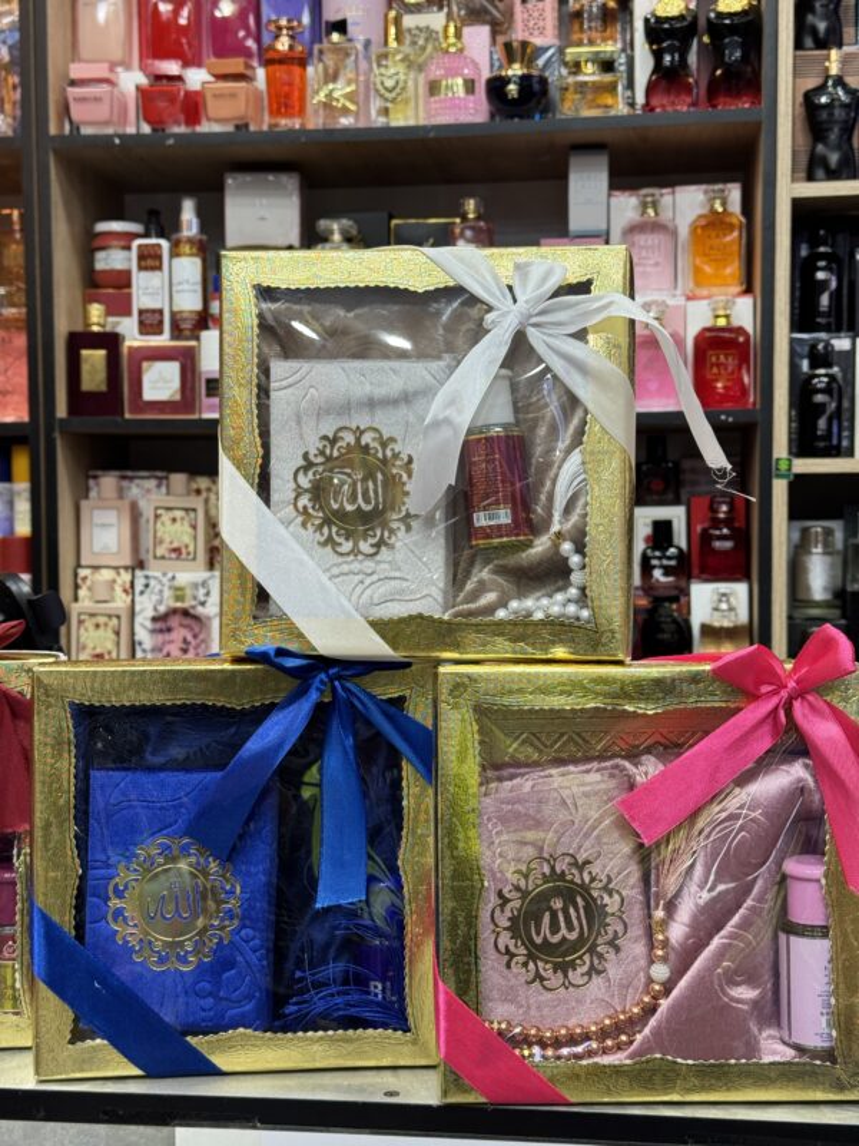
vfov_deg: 39.7
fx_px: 1588
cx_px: 430
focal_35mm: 48
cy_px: 573
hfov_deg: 30.3
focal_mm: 6.76
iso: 64
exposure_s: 1/50
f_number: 1.78
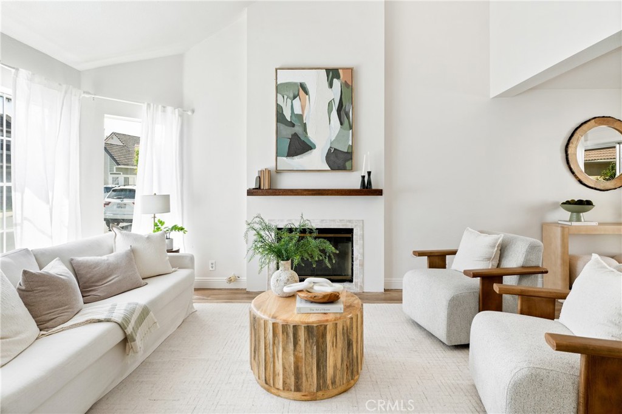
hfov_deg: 88.5
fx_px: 319
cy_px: 207
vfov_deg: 65.9
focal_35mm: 18
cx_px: 311
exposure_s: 1/60
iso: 320
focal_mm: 18.5
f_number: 7.1
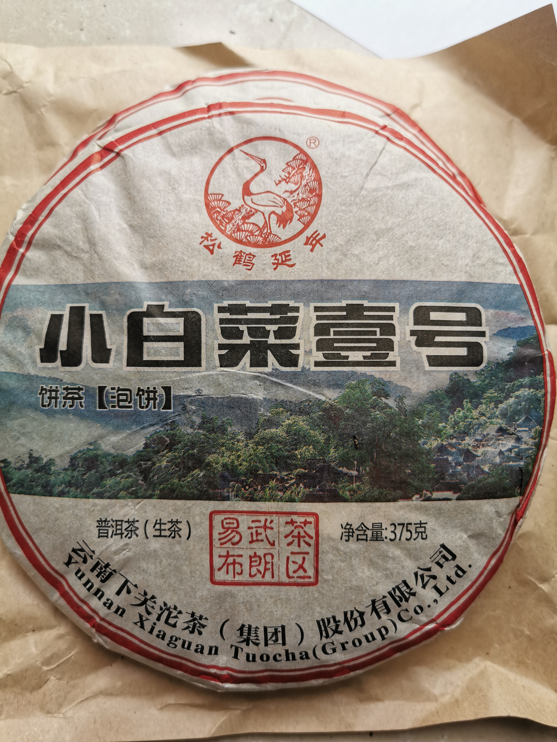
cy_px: 371
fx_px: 579
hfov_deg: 51.4
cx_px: 278
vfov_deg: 65.3
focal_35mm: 27
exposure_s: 1/100
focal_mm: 5.56
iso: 80
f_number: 1.6
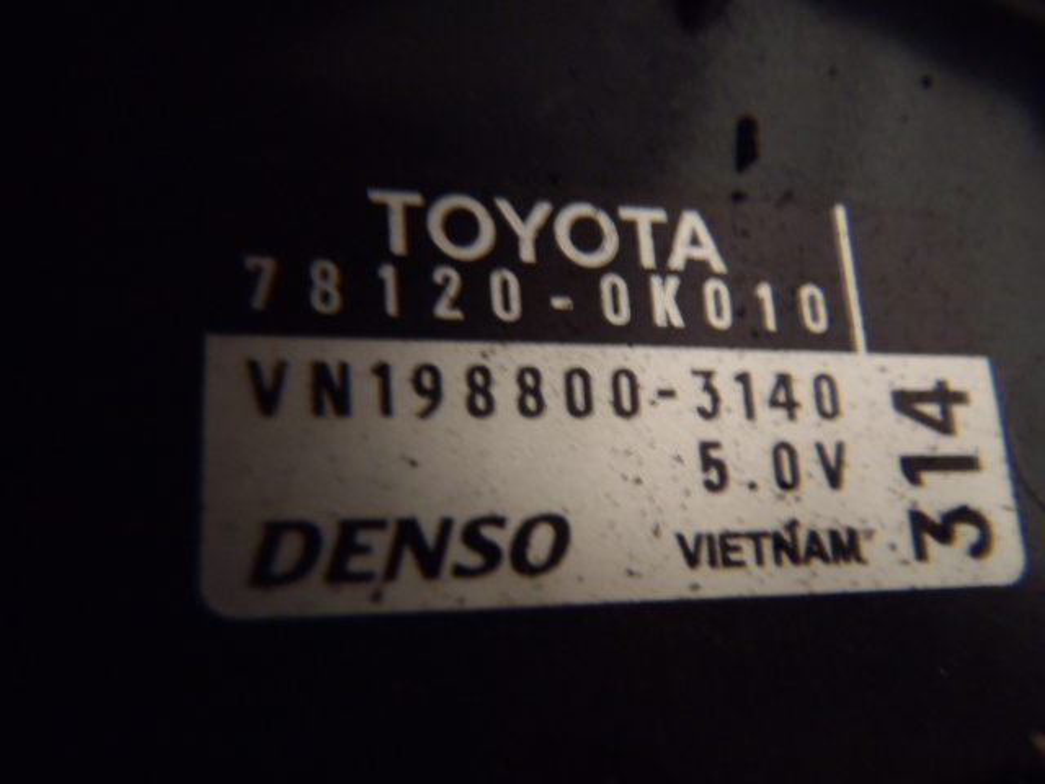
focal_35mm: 37
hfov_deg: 50.1
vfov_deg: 38.7
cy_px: 392
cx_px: 522
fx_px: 1117
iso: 400
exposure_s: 1/4
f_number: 4.7
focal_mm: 6.64
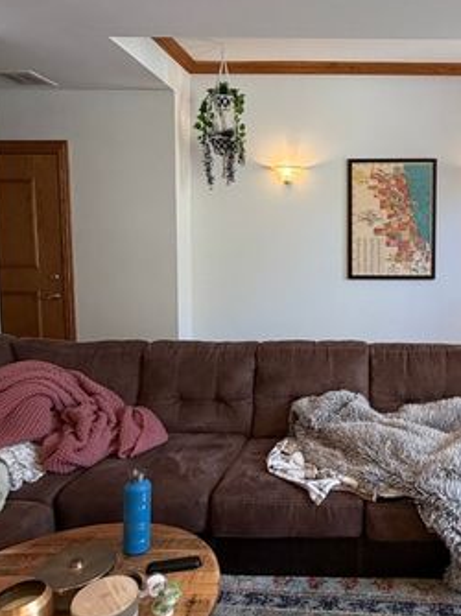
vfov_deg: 63.5
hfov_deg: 47.2
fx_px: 498
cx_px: 363
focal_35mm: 28
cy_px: 298
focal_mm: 2.22
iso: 200
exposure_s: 1/60
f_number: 2.2
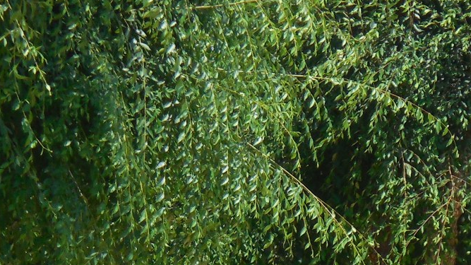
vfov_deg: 3.1
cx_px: 386
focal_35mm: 394
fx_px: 4920
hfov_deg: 5.5
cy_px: 499
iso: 125
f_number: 5.5
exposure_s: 1/320
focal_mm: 21.2
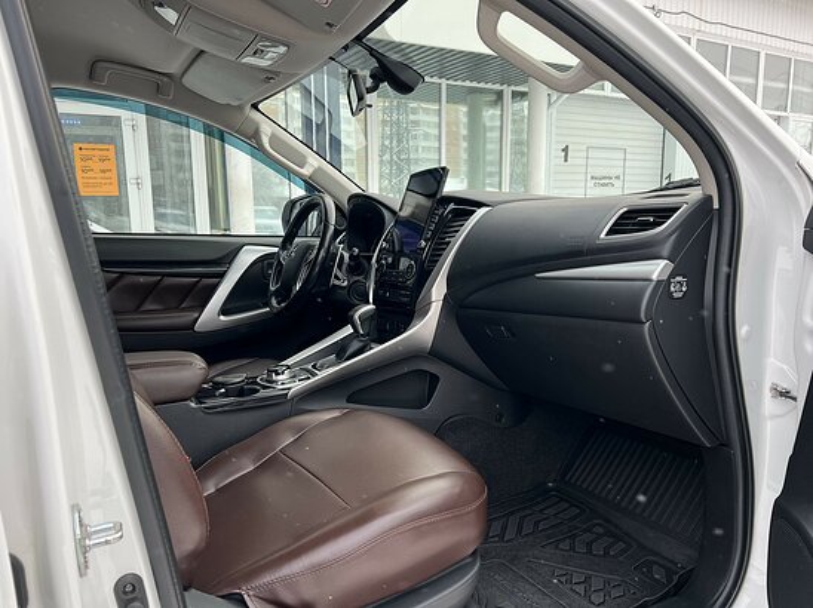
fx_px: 610
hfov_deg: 67.3
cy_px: 304
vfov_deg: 53.0
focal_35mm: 26
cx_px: 406
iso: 40
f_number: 1.5
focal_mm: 5.7
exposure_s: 1/282
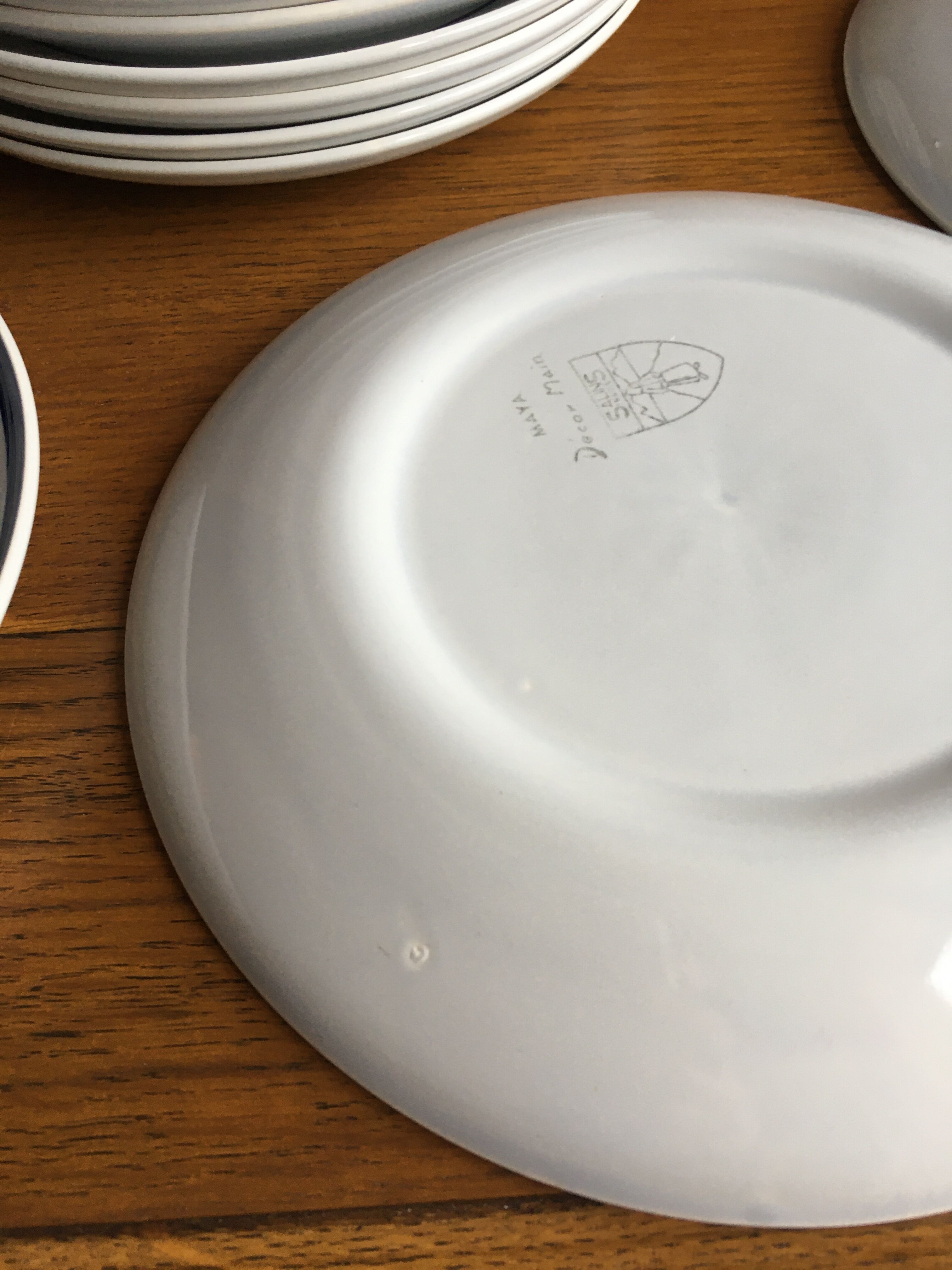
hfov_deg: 48.2
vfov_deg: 61.7
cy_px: 635
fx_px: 1063
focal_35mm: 29
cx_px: 476
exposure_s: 1/33
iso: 100
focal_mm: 4.15
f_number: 2.2
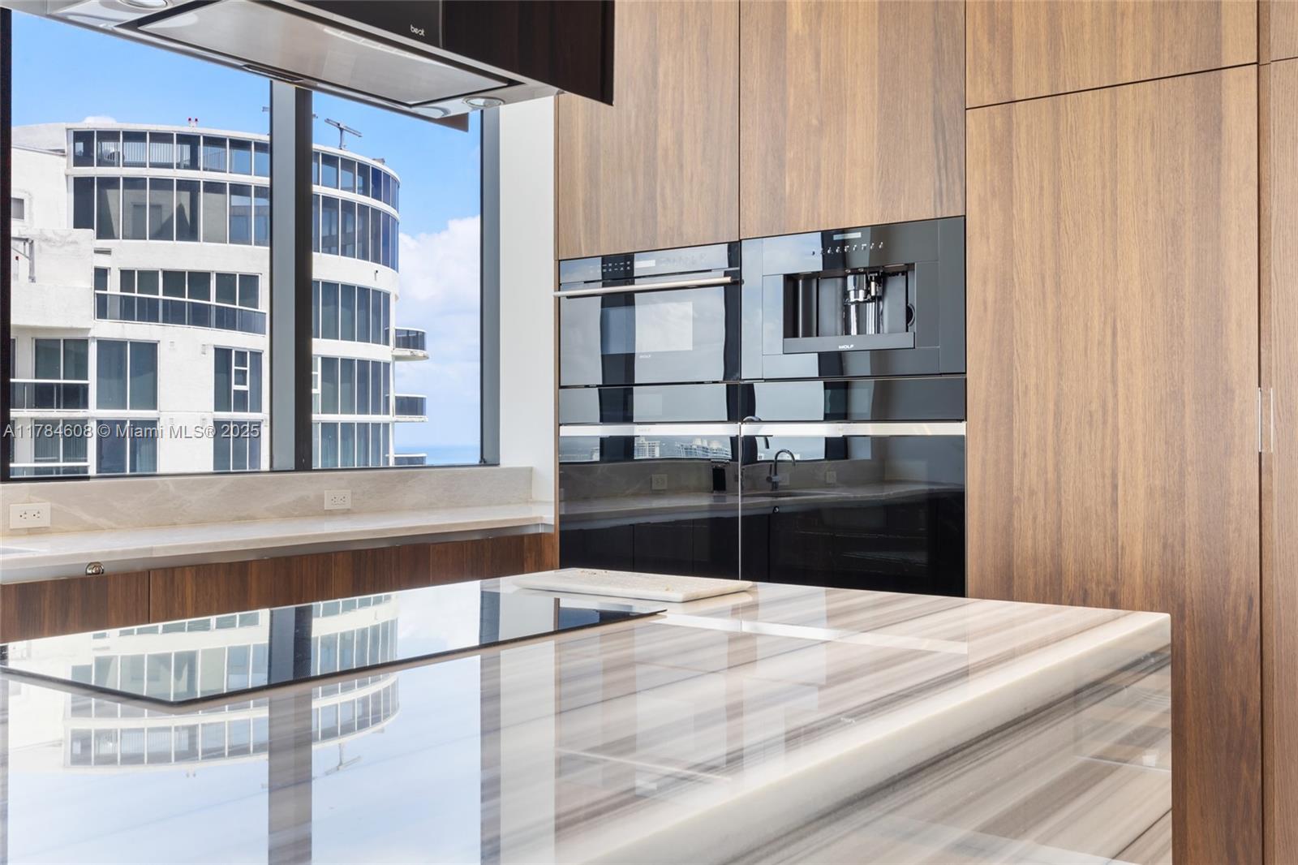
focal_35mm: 34
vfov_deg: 38.9
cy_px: 432
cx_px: 649
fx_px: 1226
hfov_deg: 55.8
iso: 250
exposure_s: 1/2
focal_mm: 34
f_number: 14
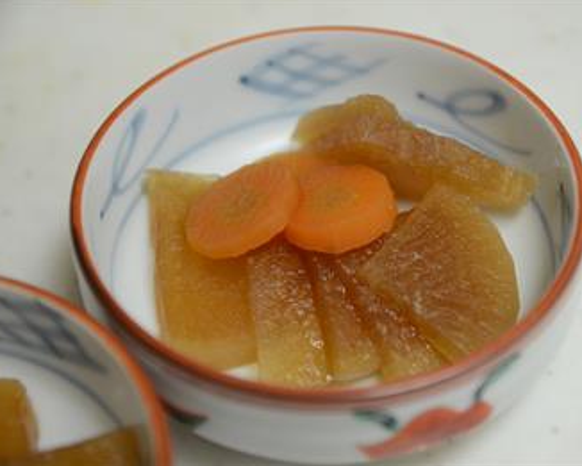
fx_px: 1723
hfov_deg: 19.2
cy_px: 231
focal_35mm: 100
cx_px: 341
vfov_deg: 15.4
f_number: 4
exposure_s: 1/30
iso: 400
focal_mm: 58
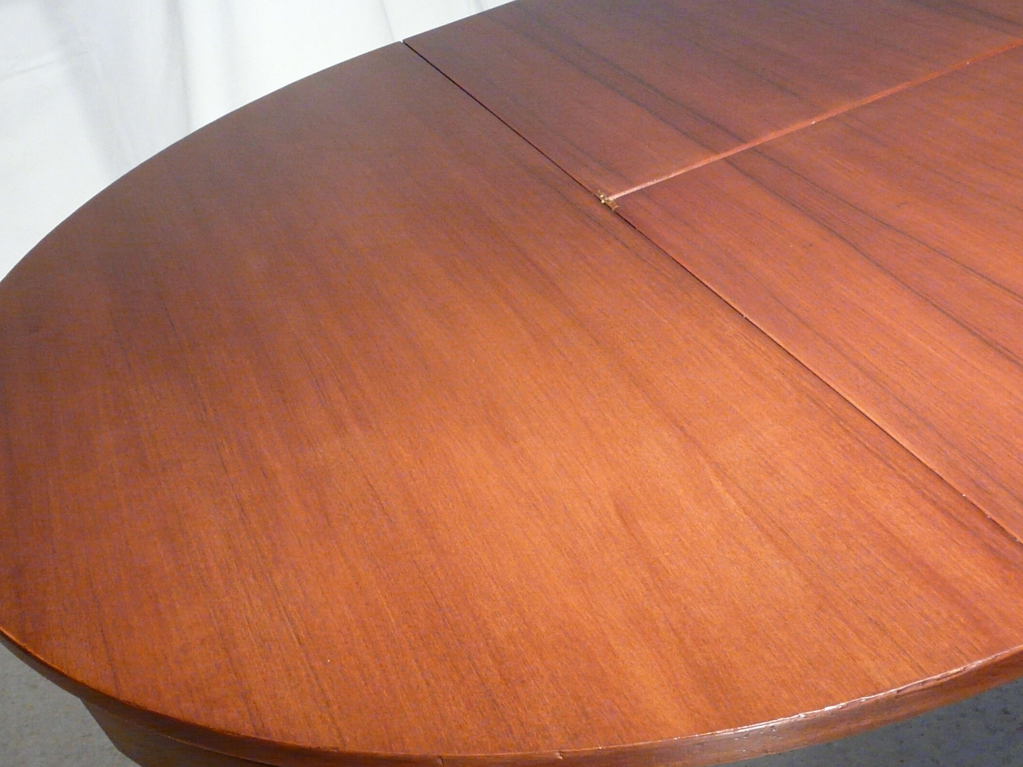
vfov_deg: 33.5
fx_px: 1271
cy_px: 445
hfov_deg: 43.8
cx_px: 487
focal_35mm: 43
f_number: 2.8
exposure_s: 1/60
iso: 400
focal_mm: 4.6
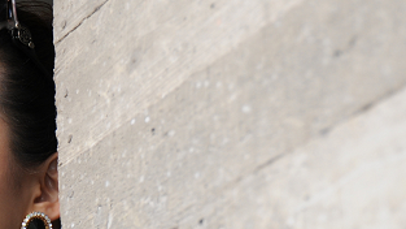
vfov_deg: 8.4
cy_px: 286
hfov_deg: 15.0
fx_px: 1539
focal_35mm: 143
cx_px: 126
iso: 200
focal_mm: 38
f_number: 2.8
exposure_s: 1/80
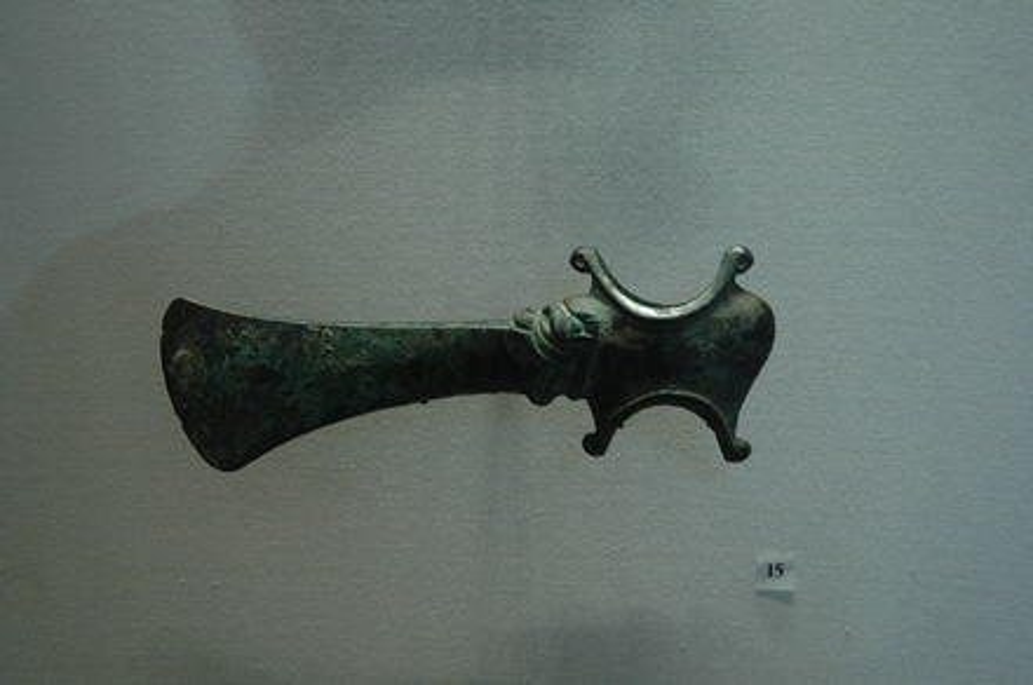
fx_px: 1504
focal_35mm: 52
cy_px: 342
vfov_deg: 25.7
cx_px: 516
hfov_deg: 37.9
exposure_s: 1/20
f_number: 4.2
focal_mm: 35
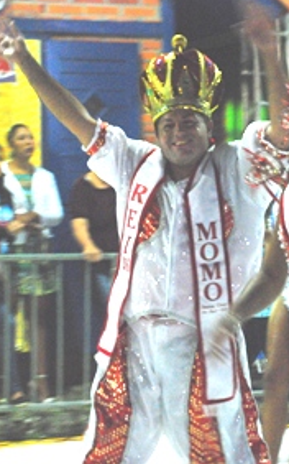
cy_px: 231
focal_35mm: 120
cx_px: 167
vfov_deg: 17.4
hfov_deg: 10.9
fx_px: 1514
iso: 1600
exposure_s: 1/40
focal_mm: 52
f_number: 5
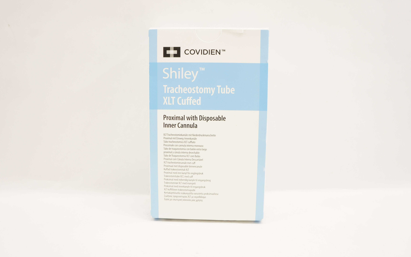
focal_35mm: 28
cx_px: 203
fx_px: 314
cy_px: 123
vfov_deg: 44.5
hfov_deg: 66.5
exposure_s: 1/15
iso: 200
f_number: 8
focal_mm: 18
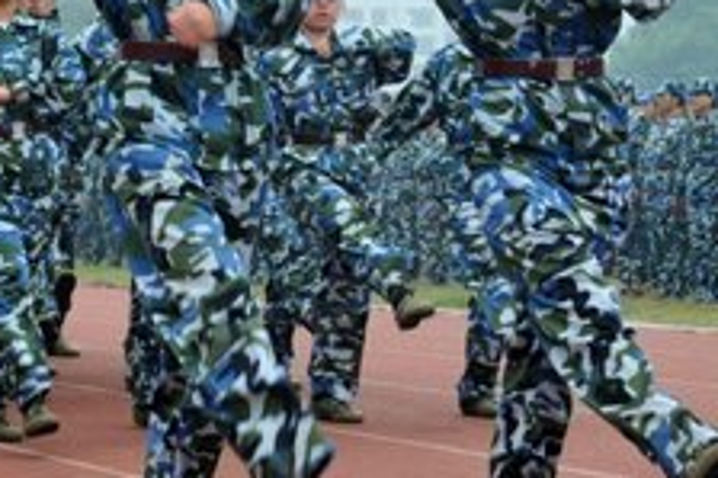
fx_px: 2478
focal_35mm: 124
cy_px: 14
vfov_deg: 10.9
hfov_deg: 15.9
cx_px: -112
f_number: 7.1
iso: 500
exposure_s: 1/200
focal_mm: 31
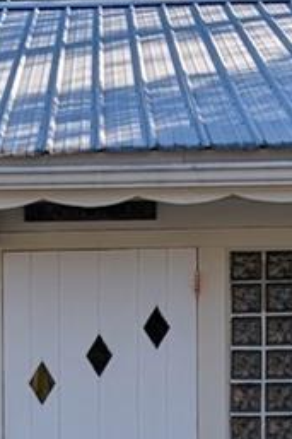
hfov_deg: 8.7
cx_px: -63
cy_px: 466
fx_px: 1888
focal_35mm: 155
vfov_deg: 13.0
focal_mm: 6.9
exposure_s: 1/718
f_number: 1.68
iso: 22
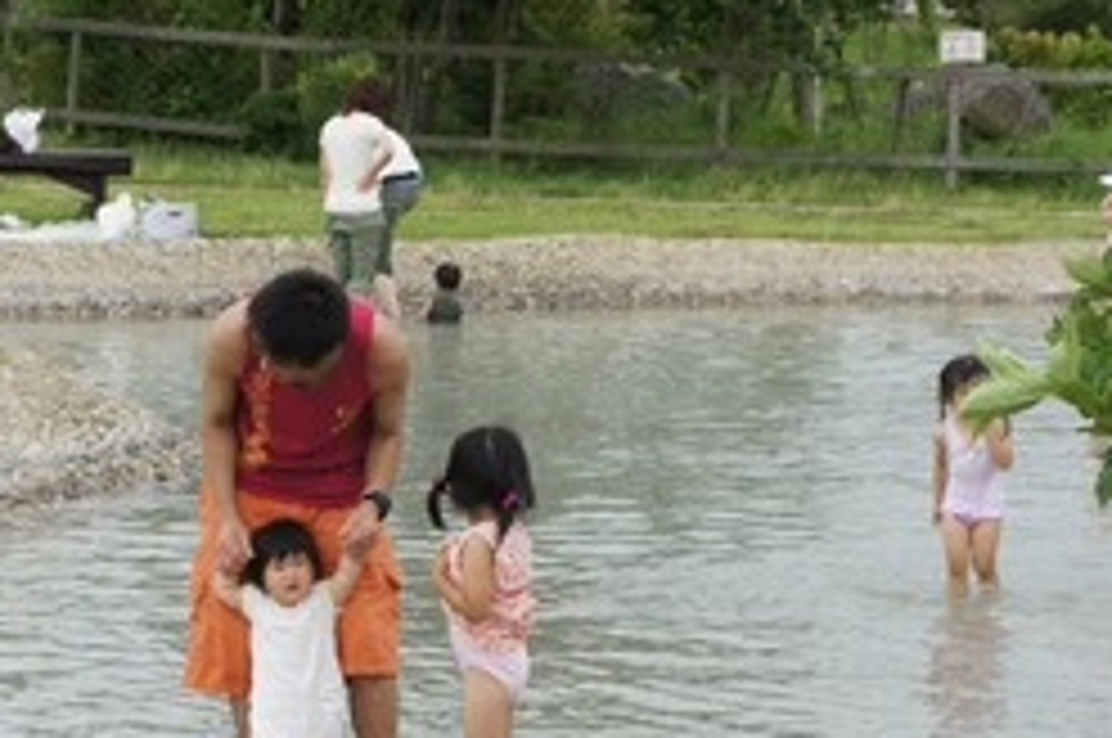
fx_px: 4128
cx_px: 419
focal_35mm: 134
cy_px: 558
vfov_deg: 10.2
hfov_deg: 15.3
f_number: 7.1
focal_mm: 55
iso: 200
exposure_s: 1/160
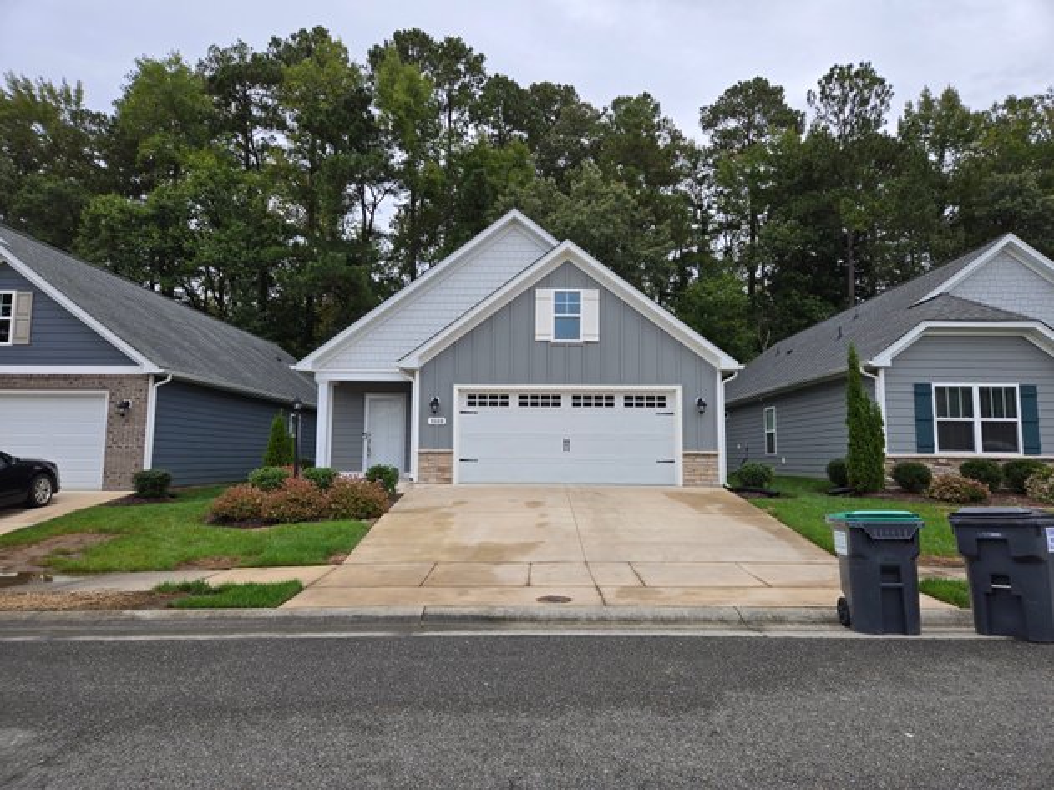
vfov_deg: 58.9
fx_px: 700
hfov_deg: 73.9
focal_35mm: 23
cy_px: 395
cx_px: 527
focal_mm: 5.4
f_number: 1.8
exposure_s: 1/270
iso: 25
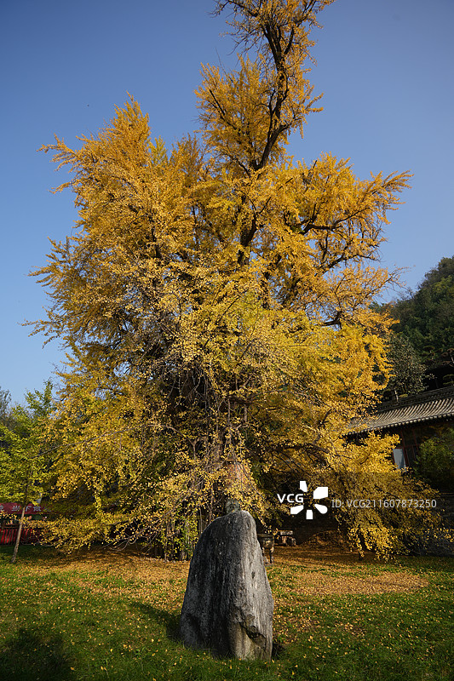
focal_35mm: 20
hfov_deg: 61.9
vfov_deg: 84.0
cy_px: 340
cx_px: 227
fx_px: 378
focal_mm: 20
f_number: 6.3
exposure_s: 1/320
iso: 100
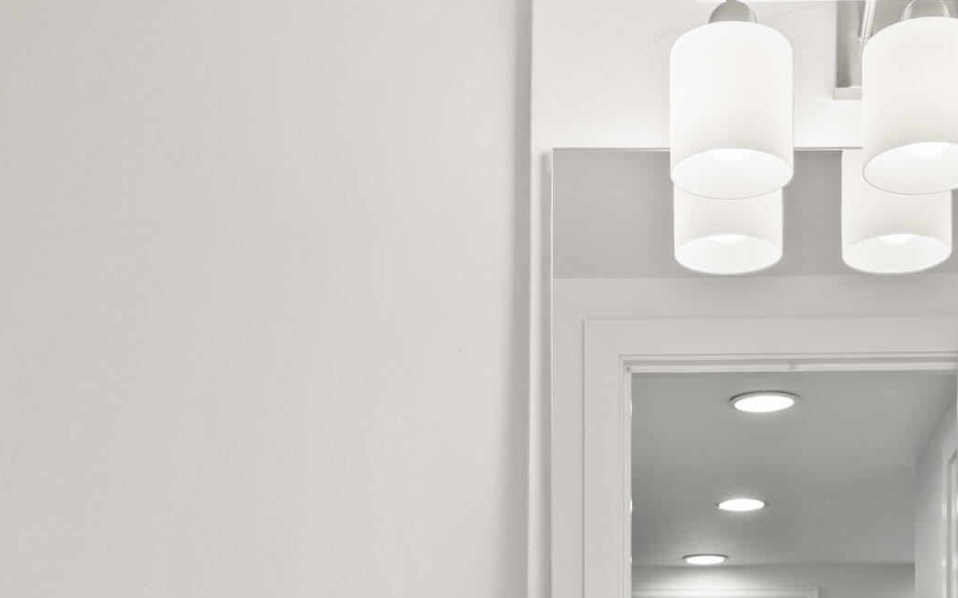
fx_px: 1540
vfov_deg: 19.8
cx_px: 687
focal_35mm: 59
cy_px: 826
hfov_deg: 34.0
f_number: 7.1
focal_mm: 20
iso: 320
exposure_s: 1/13
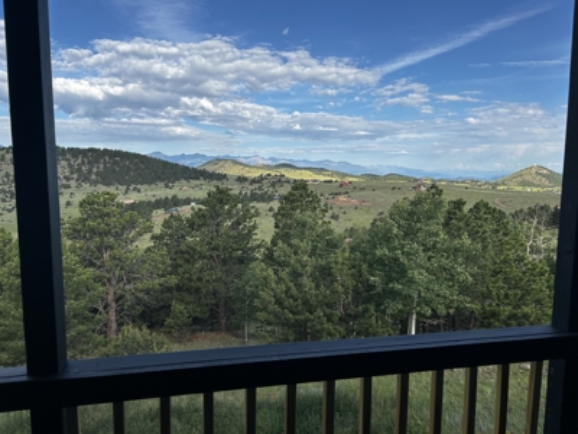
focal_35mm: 26
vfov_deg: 53.1
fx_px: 434
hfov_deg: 67.3
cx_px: 289
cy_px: 217
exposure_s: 1/2841
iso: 50
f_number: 1.5
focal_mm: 5.7
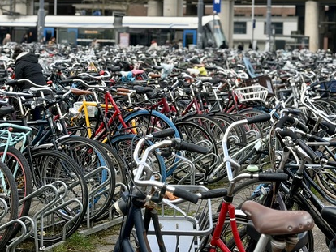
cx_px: 172
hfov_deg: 22.0
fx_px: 864
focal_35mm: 89
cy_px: 54
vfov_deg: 16.5
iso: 80
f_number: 1.78
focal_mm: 6.76
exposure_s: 1/1543
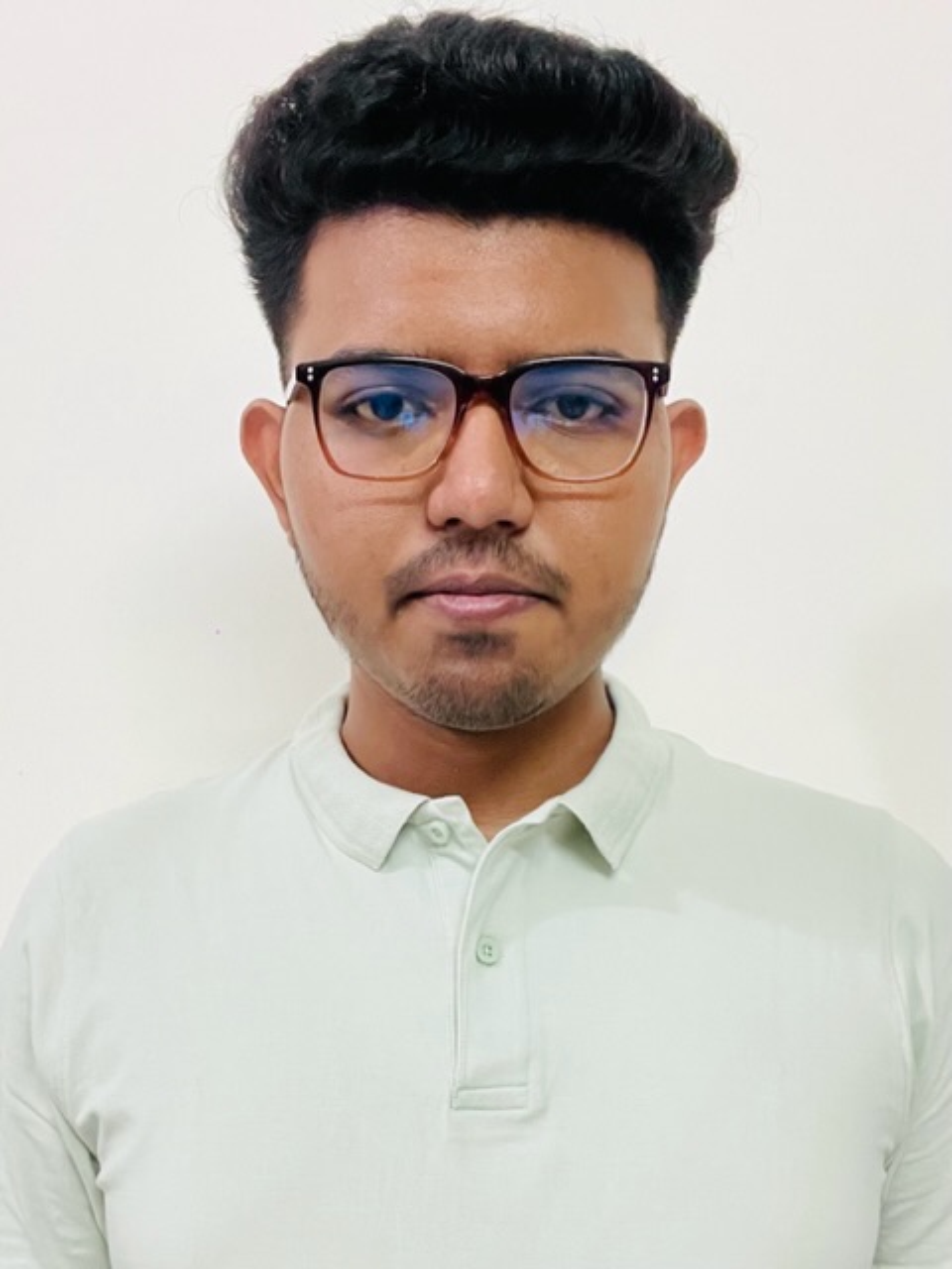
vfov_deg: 60.0
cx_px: 476
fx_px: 1100
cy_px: 634
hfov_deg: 46.8
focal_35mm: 30
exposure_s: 1/33
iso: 400
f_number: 2.2
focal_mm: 2.71
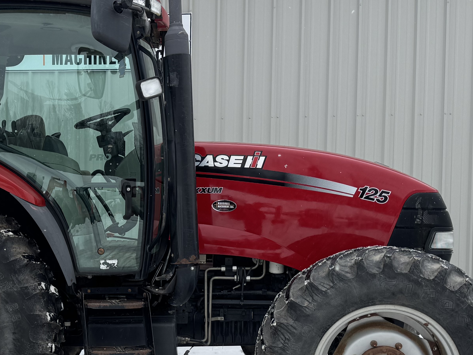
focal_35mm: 57
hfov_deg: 33.2
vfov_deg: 25.4
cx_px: 123
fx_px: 779
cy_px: 258
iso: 80
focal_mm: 6.76
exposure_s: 1/2105
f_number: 1.78
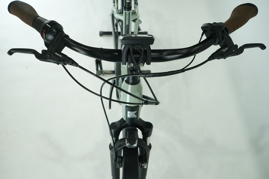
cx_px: 134
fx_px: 247
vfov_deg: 40.0
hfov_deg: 57.2
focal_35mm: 33
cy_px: 90
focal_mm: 33
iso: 2500
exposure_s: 1/200
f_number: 8
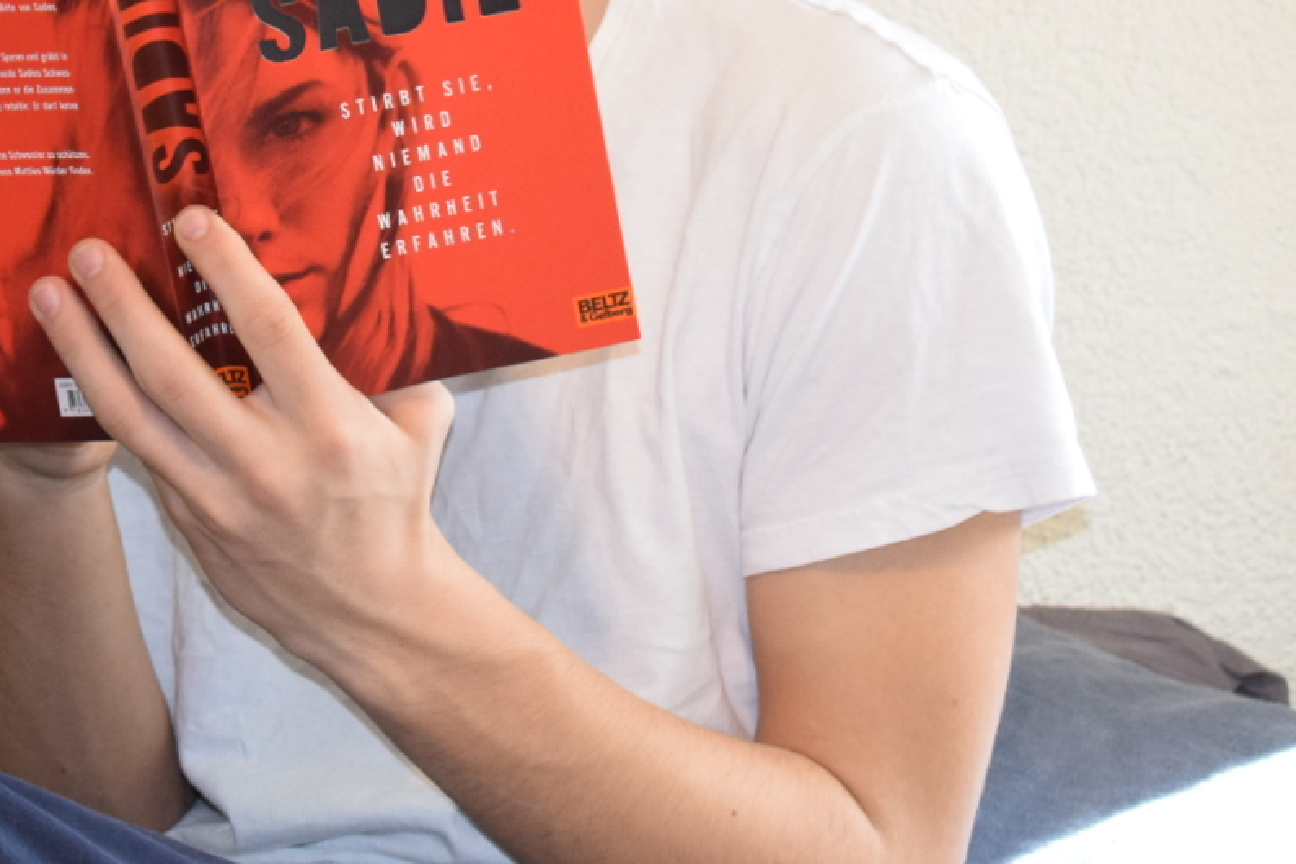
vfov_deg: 8.1
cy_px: 16
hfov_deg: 12.2
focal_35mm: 168
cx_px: 204
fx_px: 6048
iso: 2000
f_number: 5.6
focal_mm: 55
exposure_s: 1/200
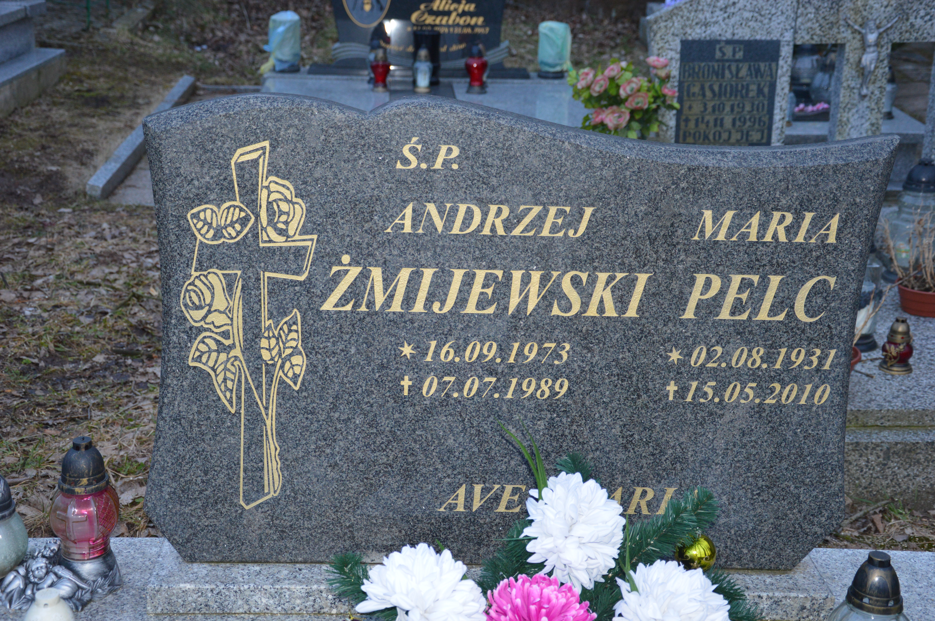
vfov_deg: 25.7
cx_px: 468
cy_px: 310
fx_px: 1362
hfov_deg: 37.9
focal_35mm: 52
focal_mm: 35
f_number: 4.5
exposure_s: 1/60
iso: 560
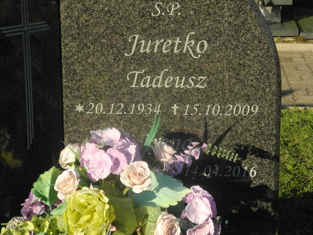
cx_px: 156
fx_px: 949
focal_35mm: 105
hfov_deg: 18.7
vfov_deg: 14.1
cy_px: 118
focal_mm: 22.5
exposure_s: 1/640
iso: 100
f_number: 4.5
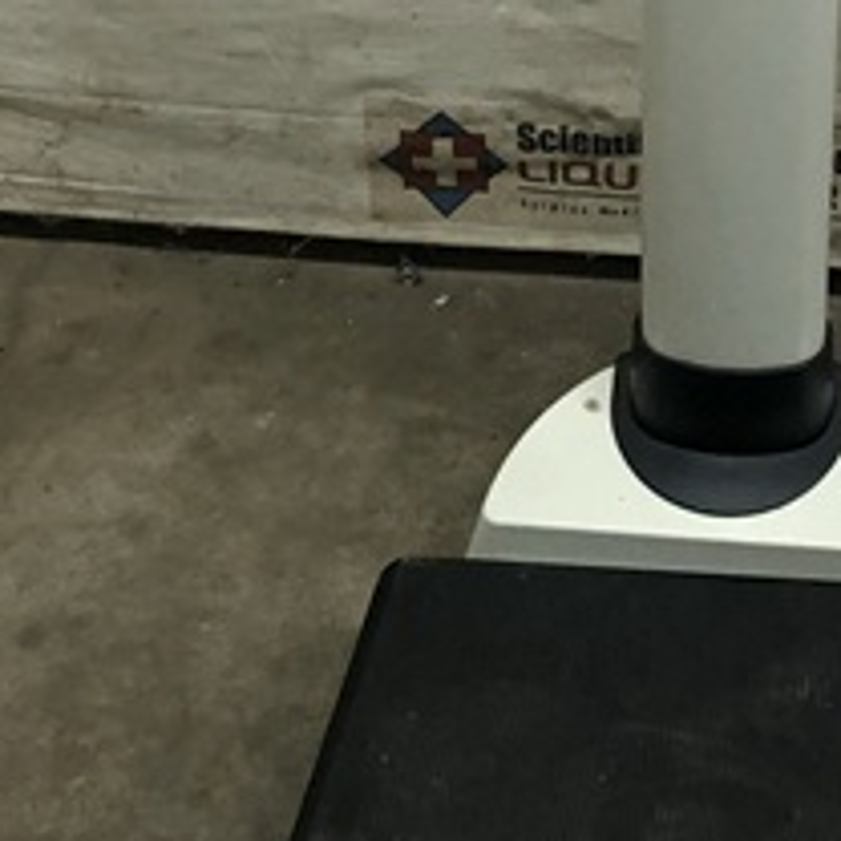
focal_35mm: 120
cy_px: -295
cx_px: 788
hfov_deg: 14.4
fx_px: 3298
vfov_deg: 13.9
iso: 32
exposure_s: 1/30
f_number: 1.8
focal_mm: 3.99
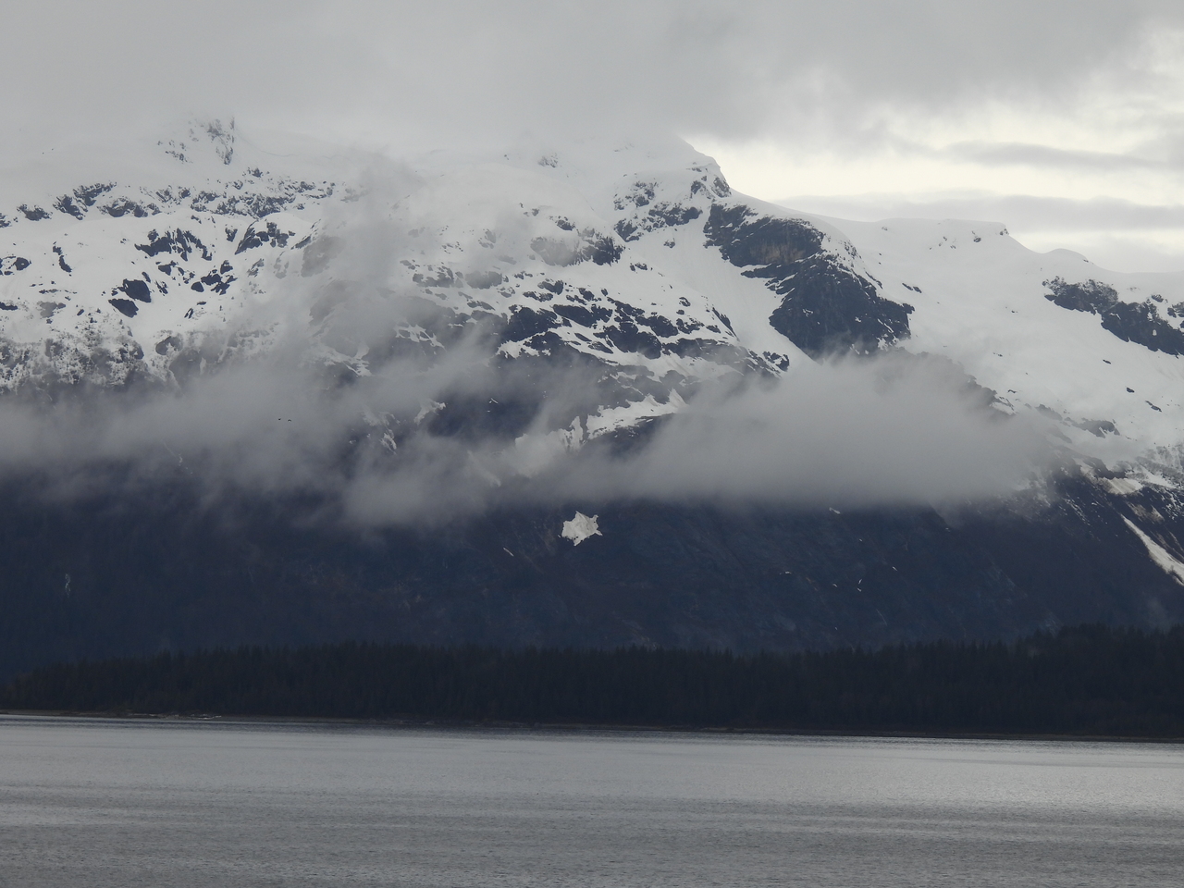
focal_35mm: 220
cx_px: 592
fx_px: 7525
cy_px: 444
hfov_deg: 9.0
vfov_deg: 6.8
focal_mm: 39.3
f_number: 4.5
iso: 100
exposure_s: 1/400
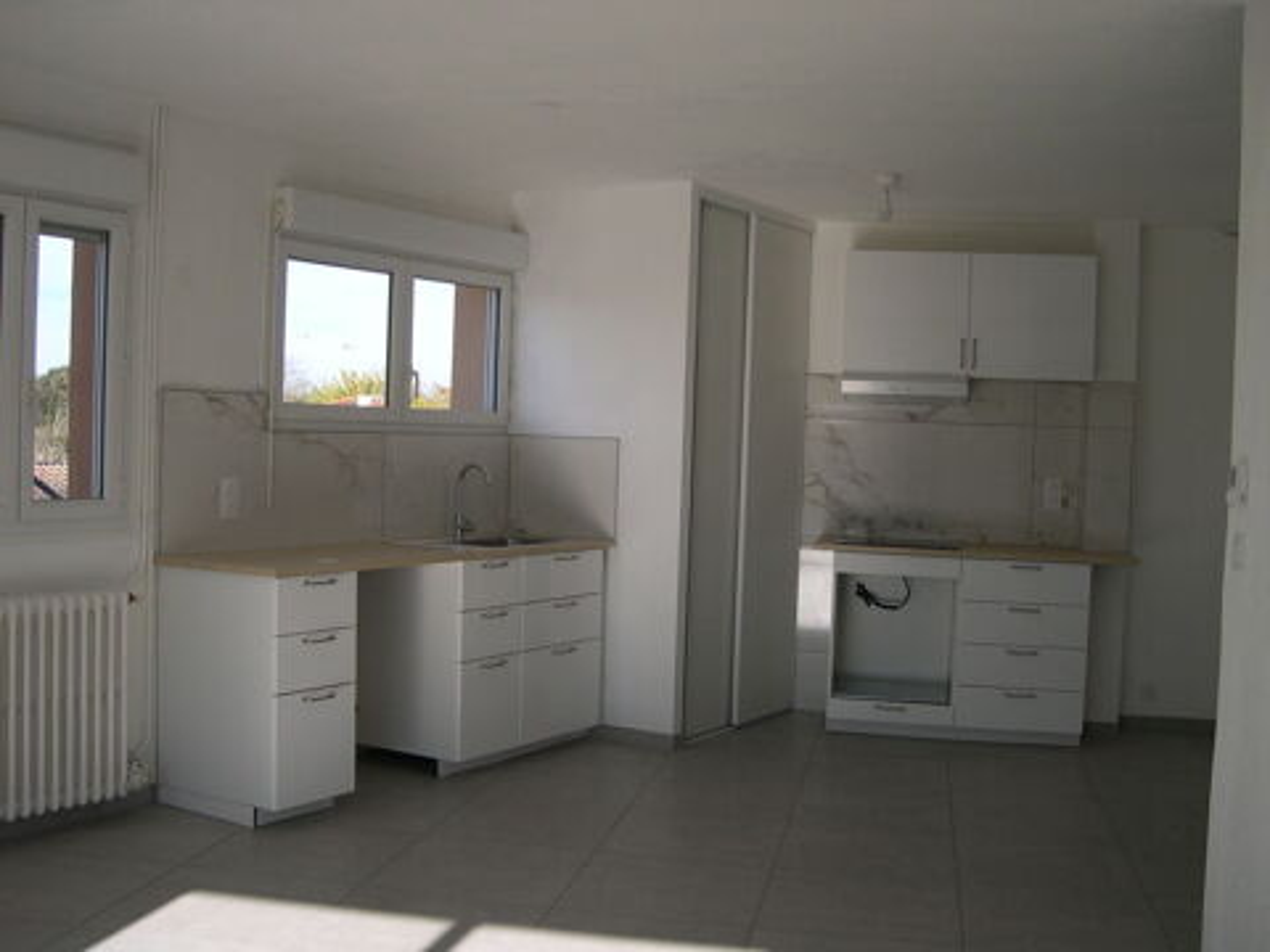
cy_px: 476
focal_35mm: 38
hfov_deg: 49.0
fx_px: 1394
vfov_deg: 37.7
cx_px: 635
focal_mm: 8
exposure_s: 1/540
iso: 100
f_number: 2.8
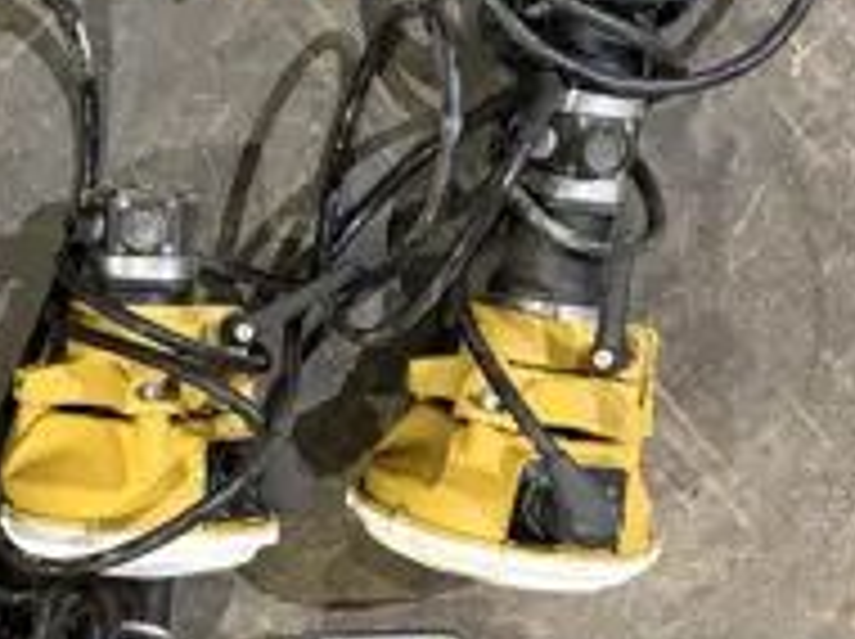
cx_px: -274
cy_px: 364
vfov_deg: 18.2
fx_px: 1998
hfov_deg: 21.7
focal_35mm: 81
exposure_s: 1/50
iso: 400
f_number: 1.78
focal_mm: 6.76
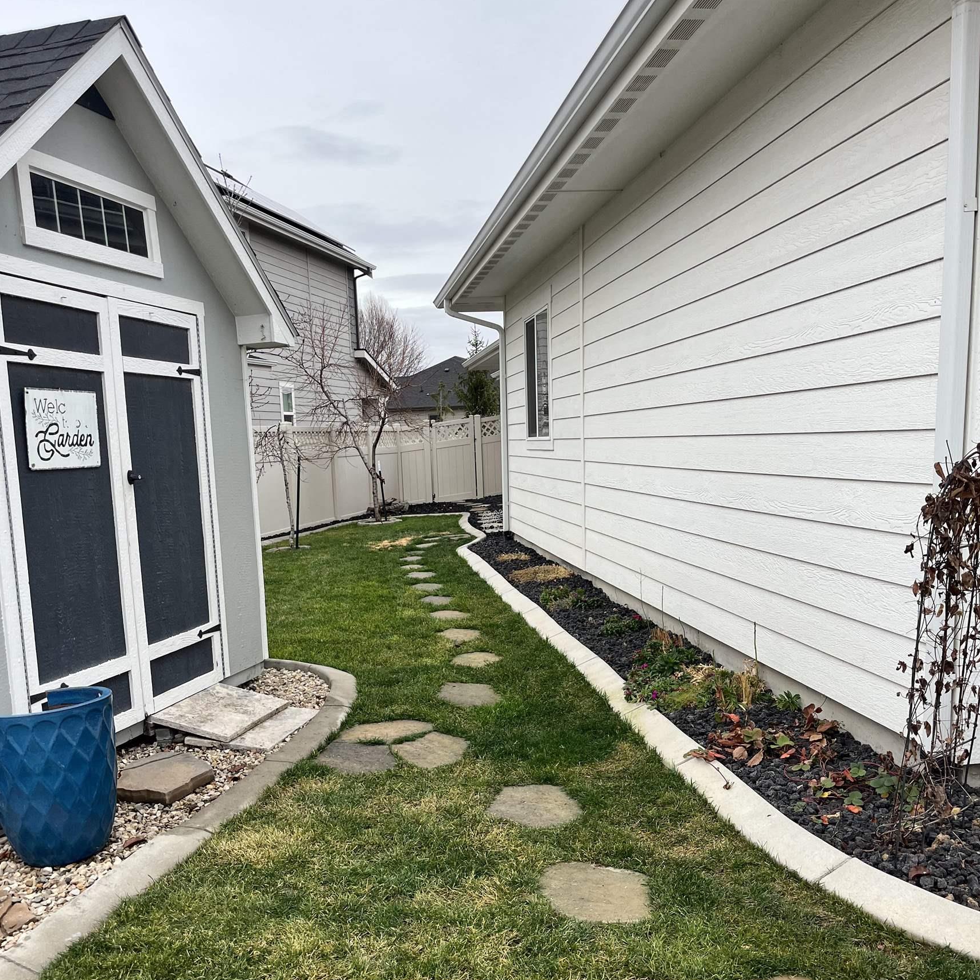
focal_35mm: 31
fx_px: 993
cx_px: 485
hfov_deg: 52.5
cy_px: 584
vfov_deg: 52.2
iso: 50
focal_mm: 5.1
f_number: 1.6
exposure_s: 1/467
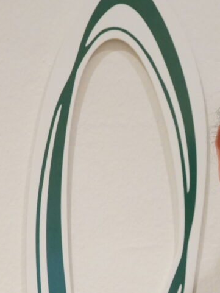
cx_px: 283
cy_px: 438
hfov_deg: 11.9
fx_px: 1024
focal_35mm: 121
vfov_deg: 15.1
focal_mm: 21
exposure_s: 1/160
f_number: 4
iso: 2000
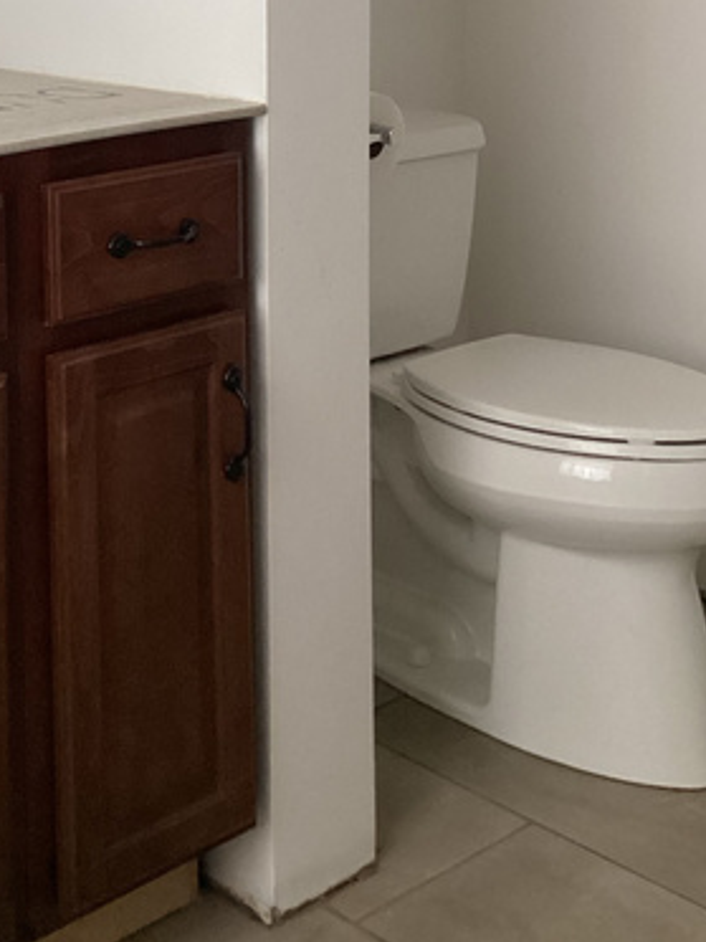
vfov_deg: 28.2
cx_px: 106
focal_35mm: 64
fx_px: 1740
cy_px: -25
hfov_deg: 22.5
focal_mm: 3.3
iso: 320
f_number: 2.4
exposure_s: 1/60
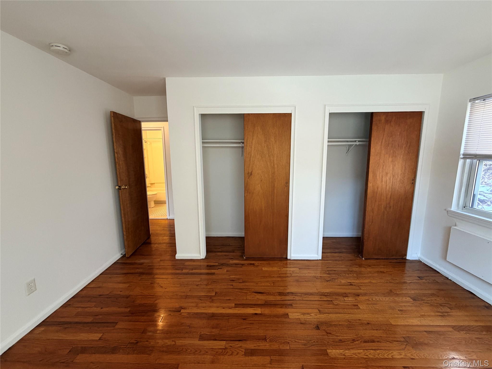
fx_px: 199
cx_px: 246
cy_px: 184
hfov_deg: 102.1
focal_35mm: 14
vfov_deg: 85.7
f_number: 2.2
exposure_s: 1/88
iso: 320
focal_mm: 2.22
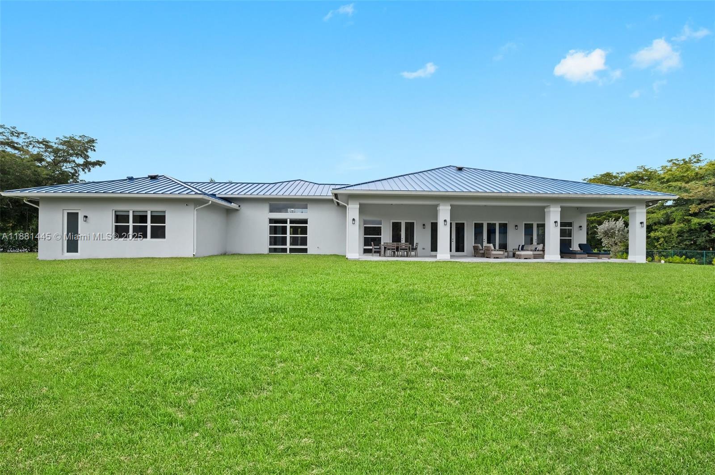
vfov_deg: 81.1
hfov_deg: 104.3
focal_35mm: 14
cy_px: 238
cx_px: 358
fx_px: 278
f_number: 8
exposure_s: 1/100
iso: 200
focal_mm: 14
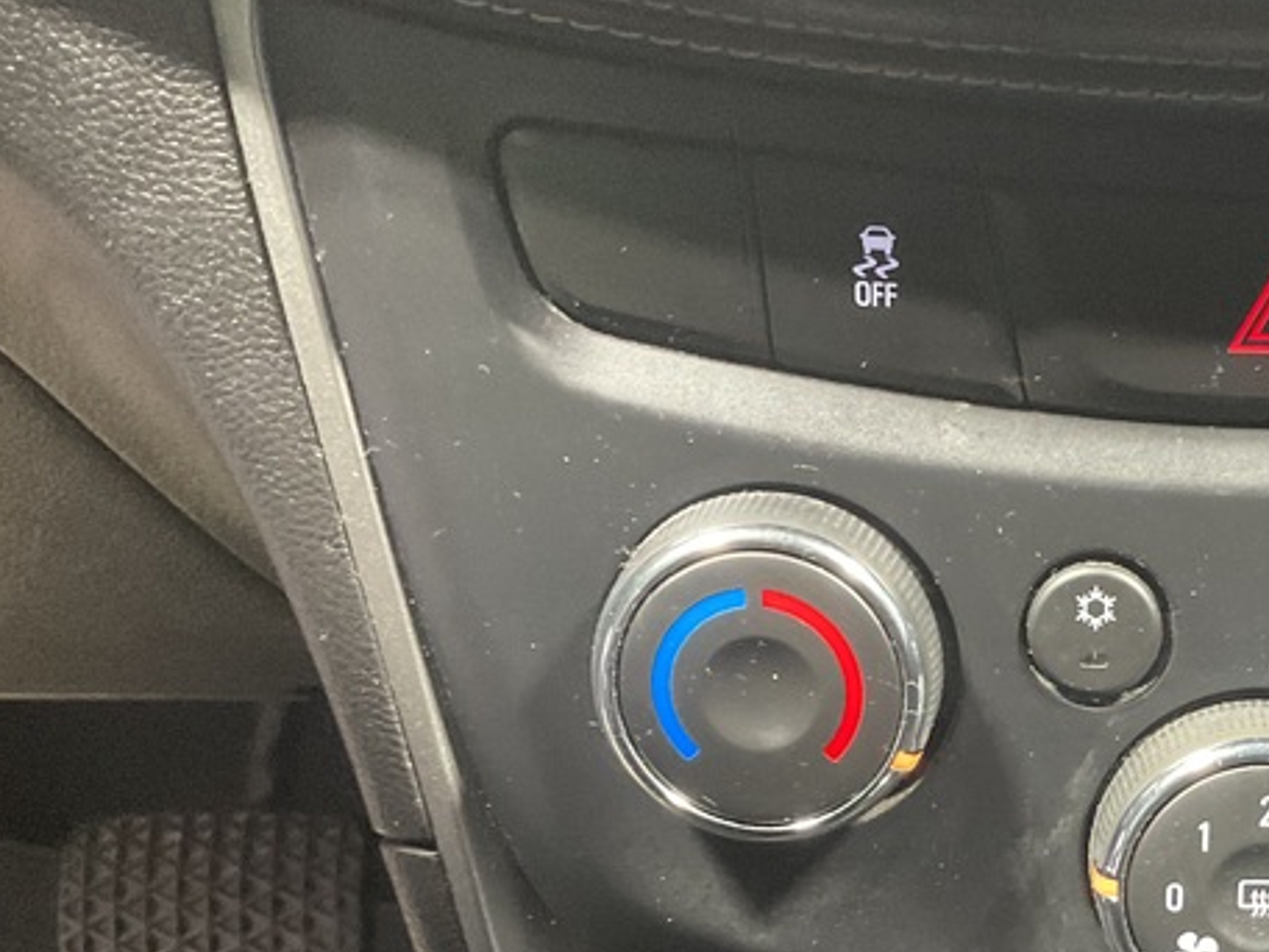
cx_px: 1169
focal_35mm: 61
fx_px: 2236
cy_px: 880
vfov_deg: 23.3
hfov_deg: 30.2
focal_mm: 3
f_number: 1.8
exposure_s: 1/30
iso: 400
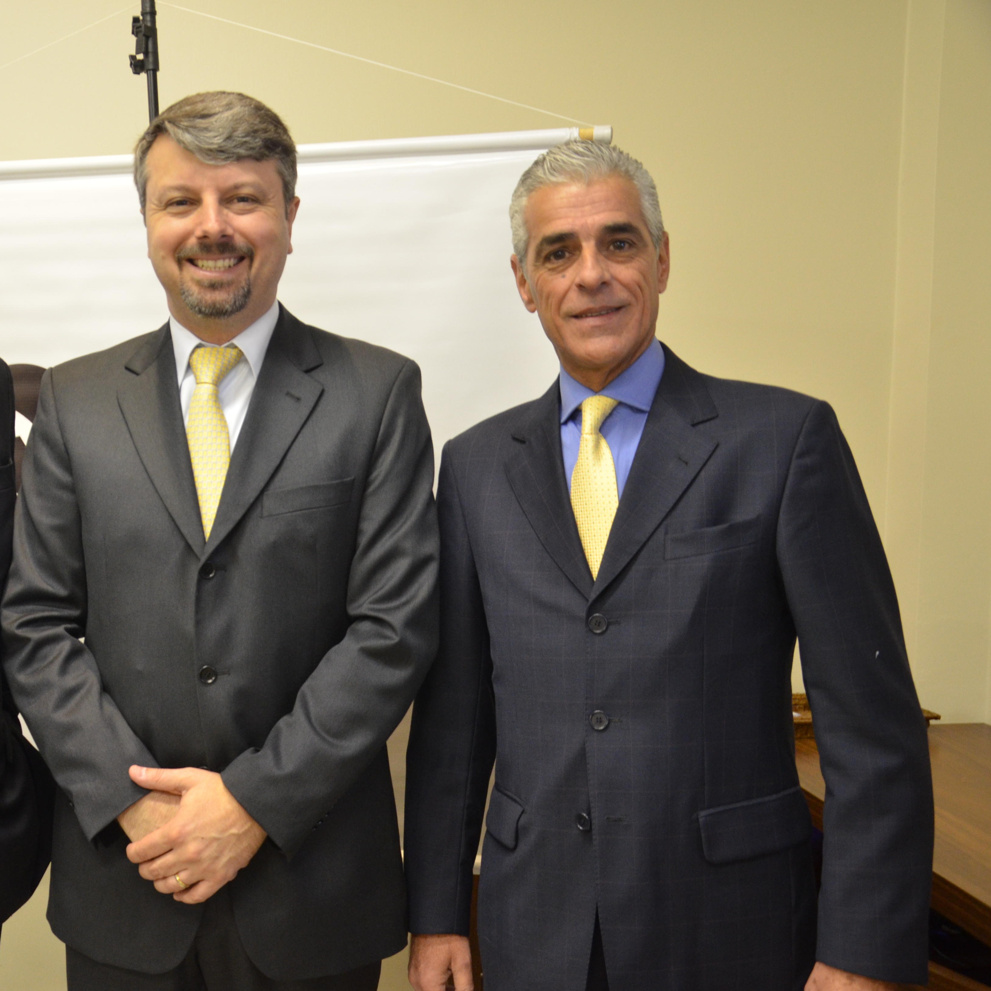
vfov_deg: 41.3
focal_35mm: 41
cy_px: 495
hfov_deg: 40.2
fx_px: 1316
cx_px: 254
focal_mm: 21
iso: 1000
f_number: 3.8
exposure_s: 1/40
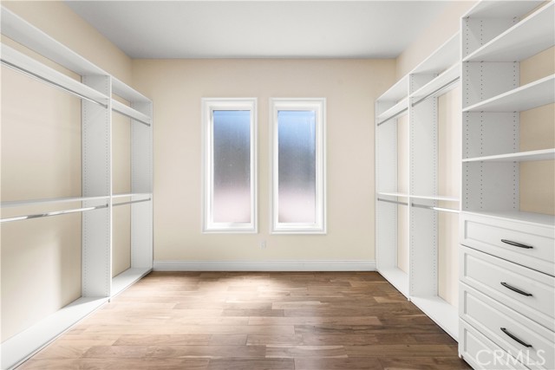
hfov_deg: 104.2
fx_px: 216
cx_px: 278
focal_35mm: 14
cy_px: 185
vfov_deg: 81.2
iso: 3200
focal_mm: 14
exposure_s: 1/250
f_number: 8
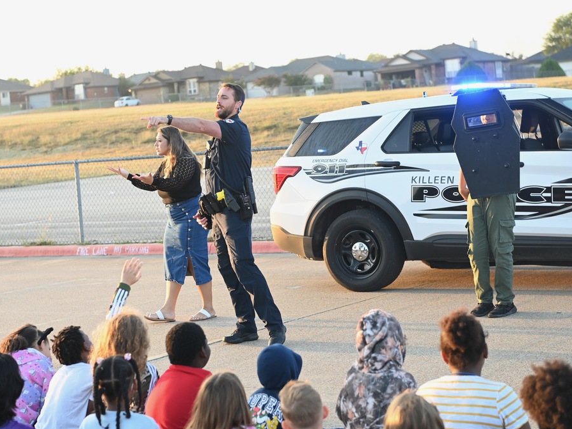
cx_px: 274
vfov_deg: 19.1
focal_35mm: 77
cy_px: 215
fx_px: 1273
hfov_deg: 25.3
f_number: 4
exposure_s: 1/1000
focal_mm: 70
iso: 1600
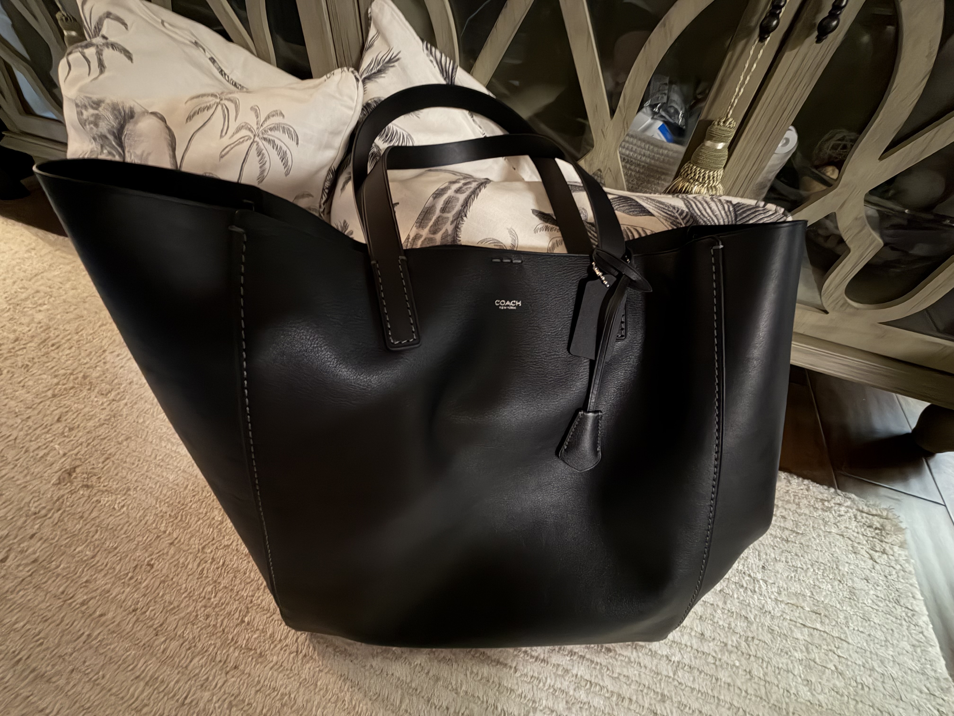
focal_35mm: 14
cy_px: 358
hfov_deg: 102.1
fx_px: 386
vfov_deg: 85.7
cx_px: 477
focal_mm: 2.22
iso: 1000
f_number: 2.2
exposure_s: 1/9
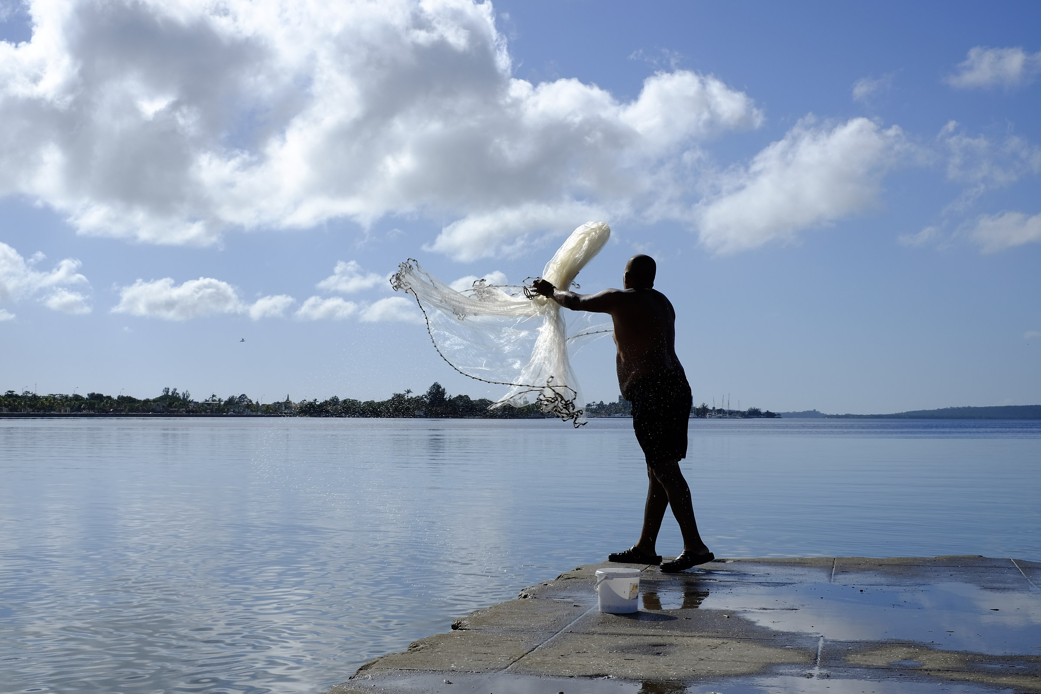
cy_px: 347
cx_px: 520
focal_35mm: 53
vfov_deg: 25.5
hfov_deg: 37.5
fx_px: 1532
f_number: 11
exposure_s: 1/500
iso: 200
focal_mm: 35
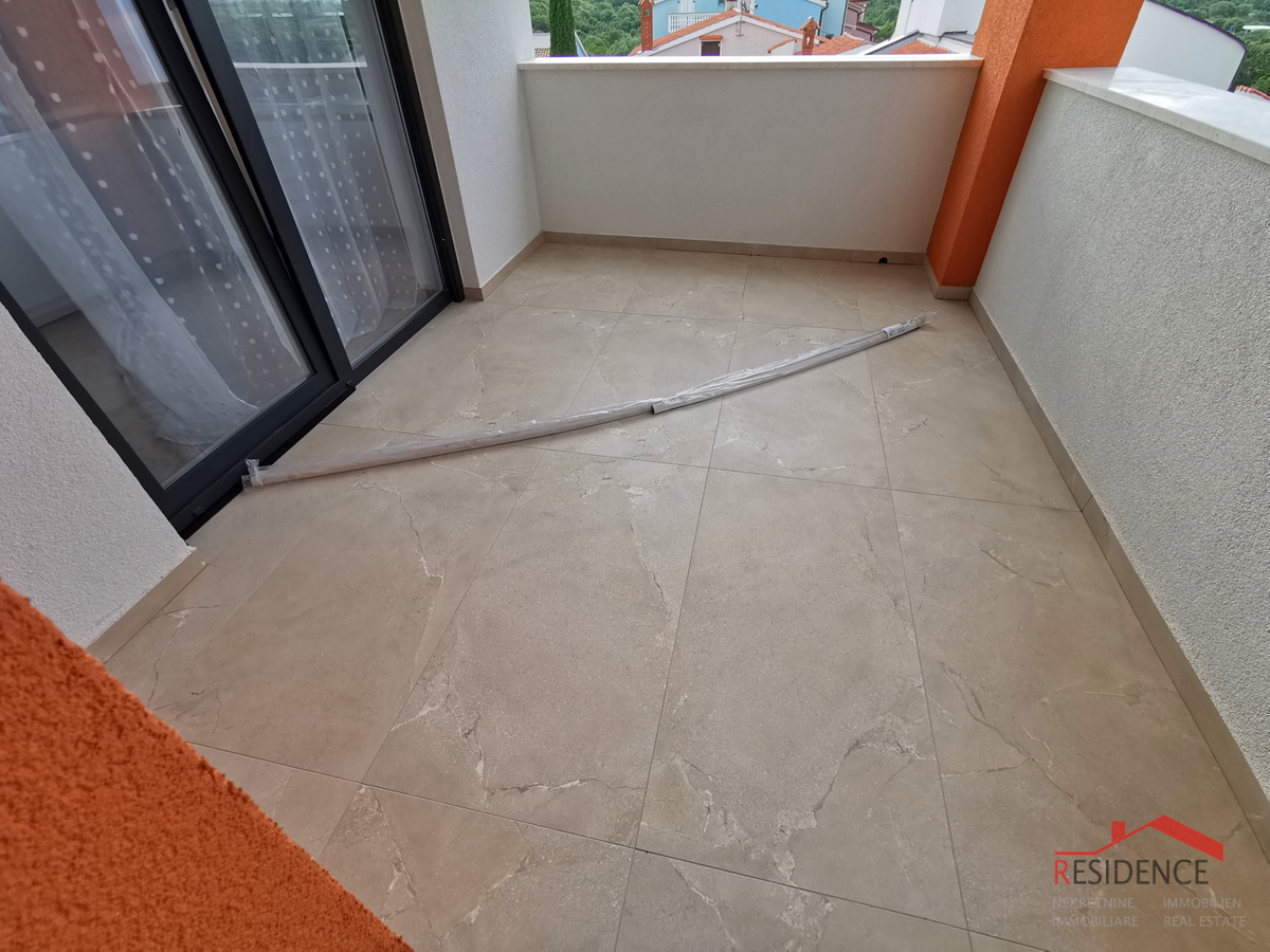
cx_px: 635
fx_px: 587
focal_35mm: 16
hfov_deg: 94.5
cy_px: 476
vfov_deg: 78.1
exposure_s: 1/167
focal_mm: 2.35
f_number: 2.2
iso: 50
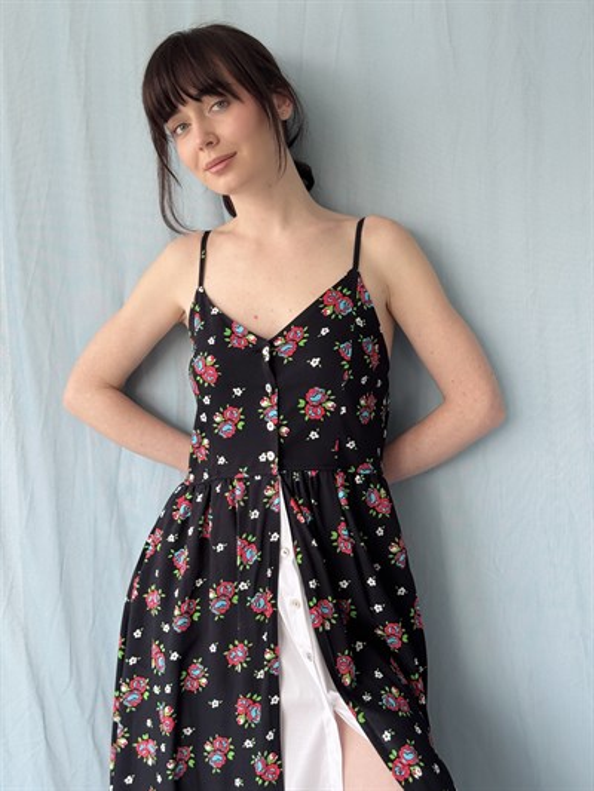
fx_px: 1098
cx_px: 297
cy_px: 396
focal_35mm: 48
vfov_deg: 39.6
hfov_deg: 30.3
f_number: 1.78
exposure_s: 1/231
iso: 64
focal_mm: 6.76
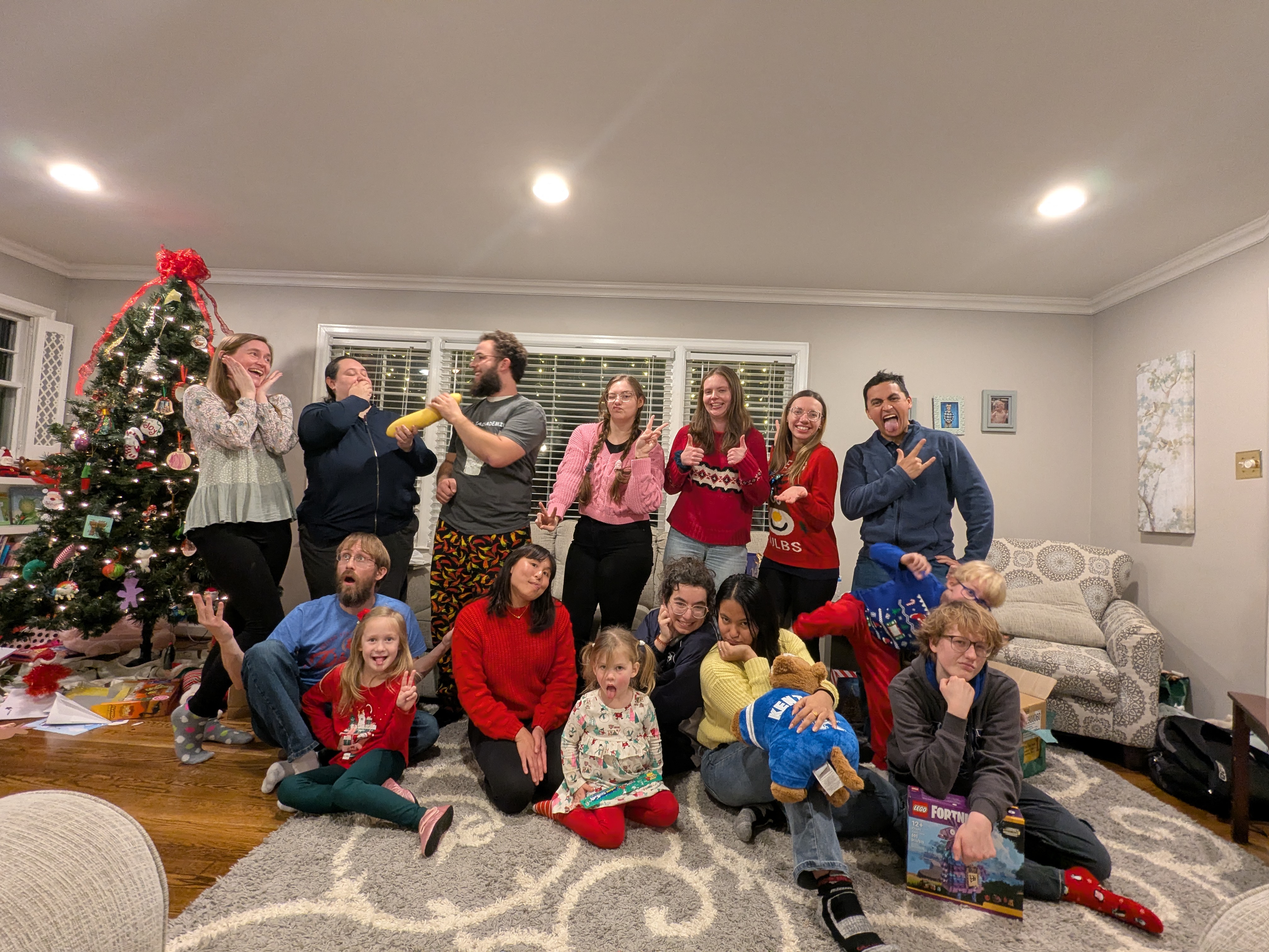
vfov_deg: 78.1
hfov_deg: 94.5
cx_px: 634
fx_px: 587
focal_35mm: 16
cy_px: 476
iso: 312
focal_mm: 2.35
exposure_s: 1/24
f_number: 2.2
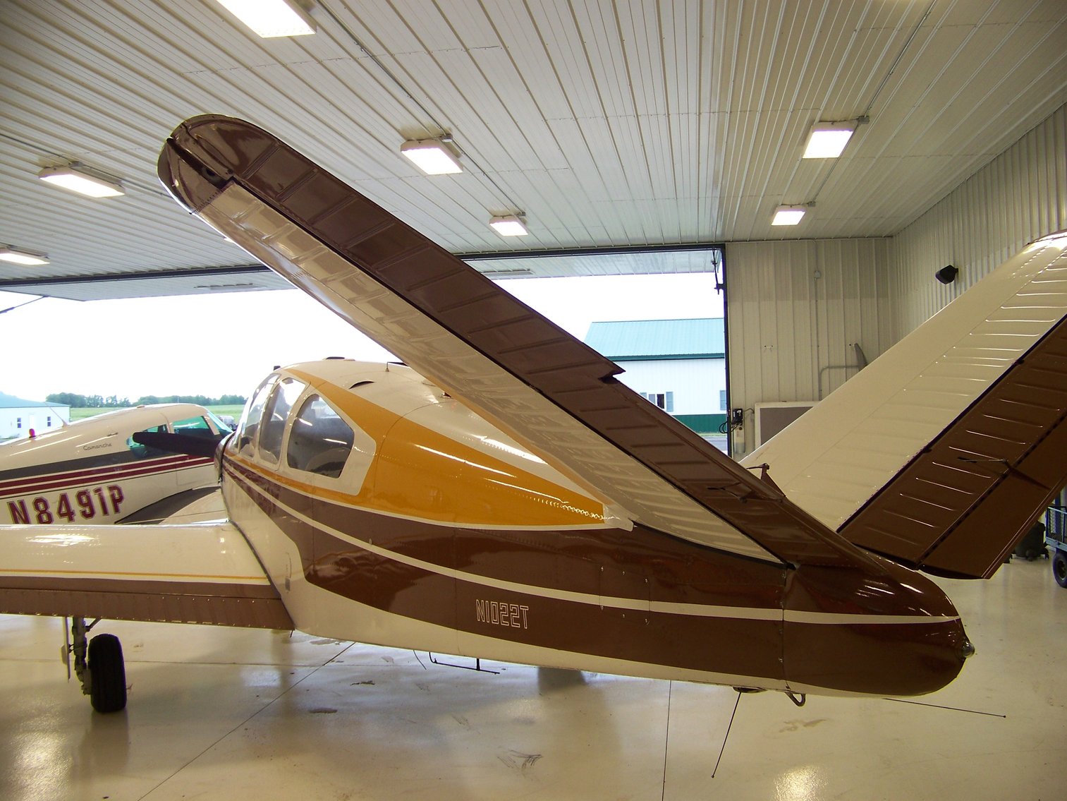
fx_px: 1110
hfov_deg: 51.4
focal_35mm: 36
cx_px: 534
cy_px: 400
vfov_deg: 39.7
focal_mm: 5.85
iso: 64
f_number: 2.8
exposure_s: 1/30
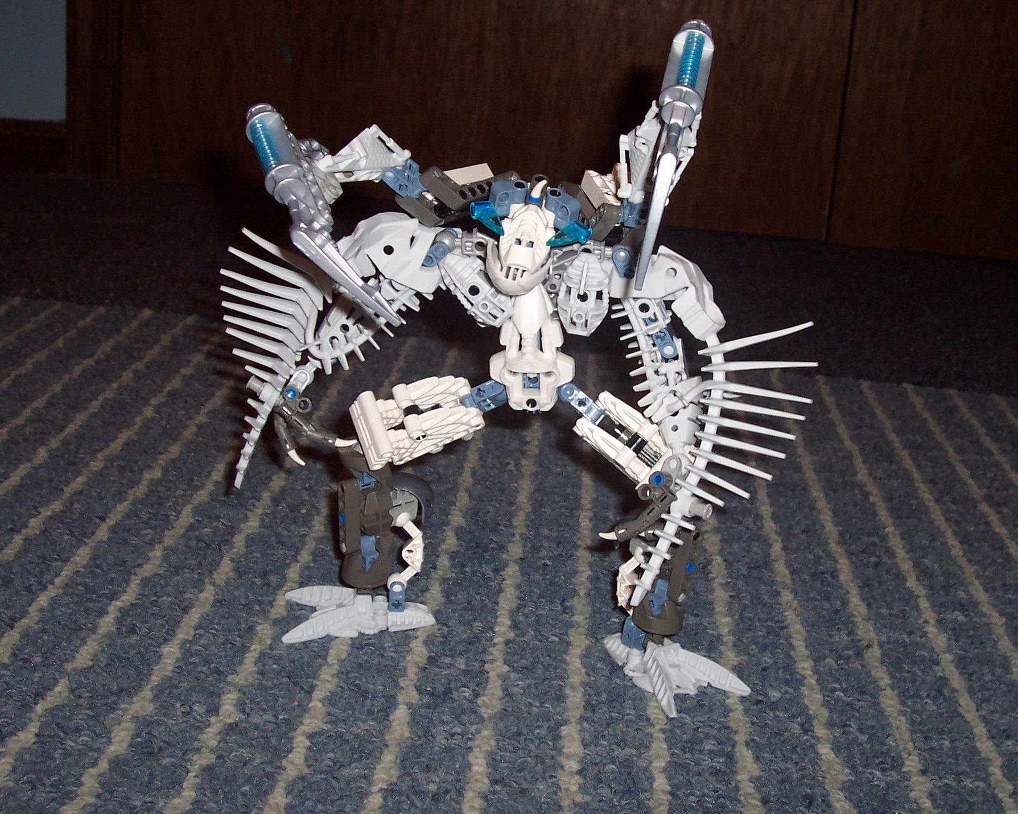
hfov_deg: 36.6
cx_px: 557
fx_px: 1536
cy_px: 389
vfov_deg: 29.7
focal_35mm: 51
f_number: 3
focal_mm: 7
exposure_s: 1/60
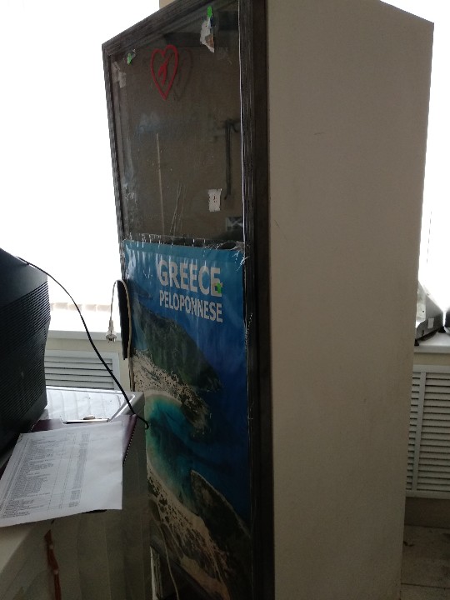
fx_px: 451
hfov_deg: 53.1
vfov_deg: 67.3
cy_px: 300
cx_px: 225
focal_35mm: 26
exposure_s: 1/33
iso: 400
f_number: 2.2
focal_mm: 3.81
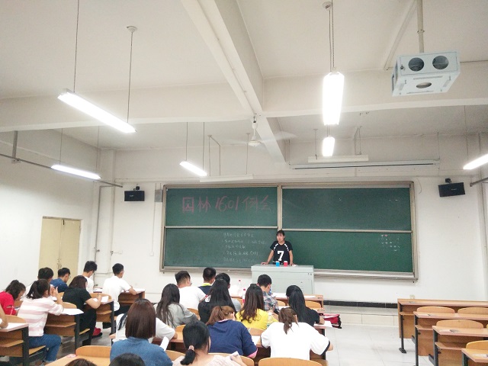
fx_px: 296
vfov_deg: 63.4
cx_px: 244
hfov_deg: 79.0
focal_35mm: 21
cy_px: 183
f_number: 2.2
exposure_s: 1/33.3
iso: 429
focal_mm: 3.66
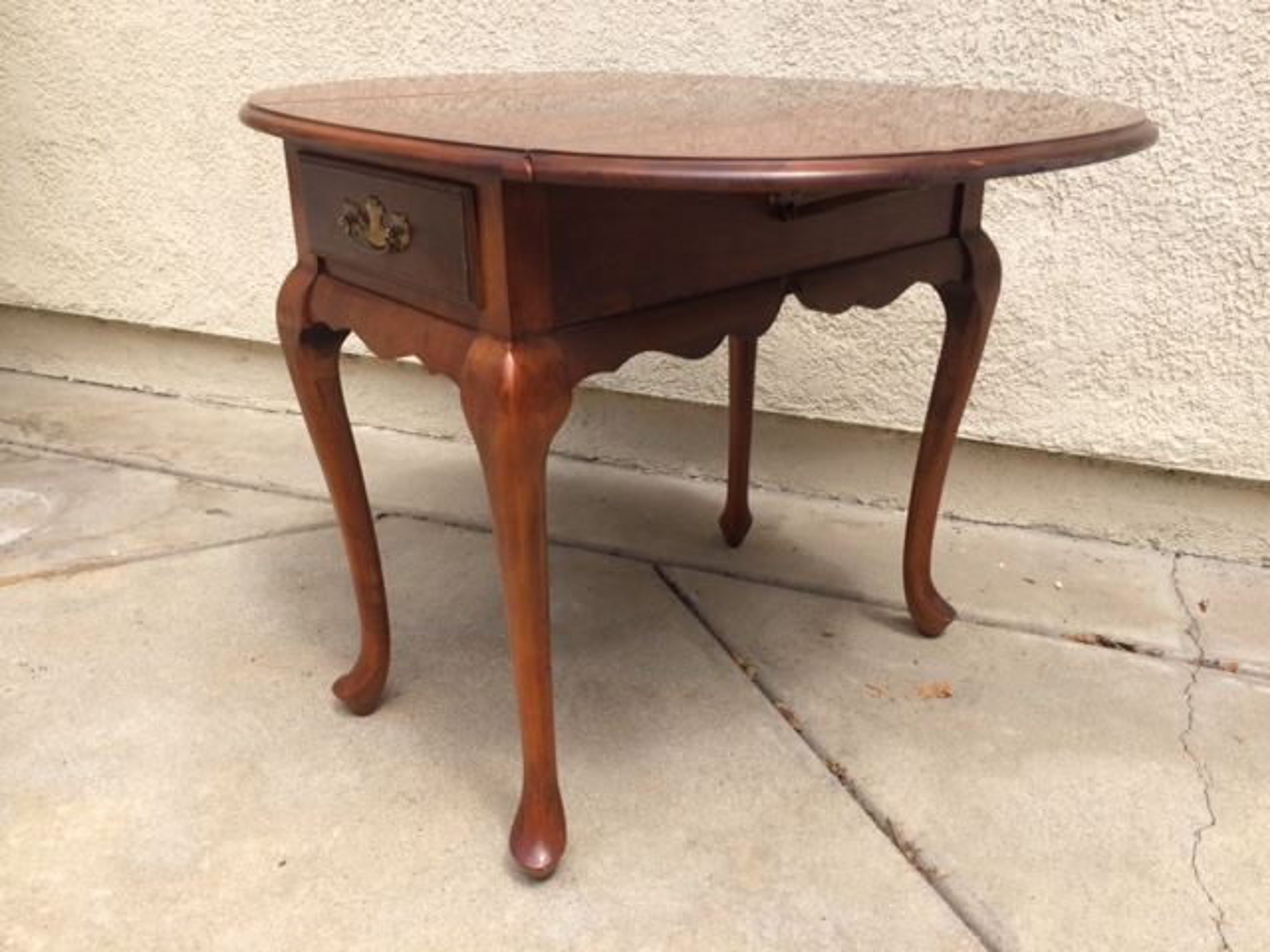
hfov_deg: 61.7
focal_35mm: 29
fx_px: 1064
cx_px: 635
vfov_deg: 48.2
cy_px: 476
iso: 32
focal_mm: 4.15
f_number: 2.2
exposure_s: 1/1001
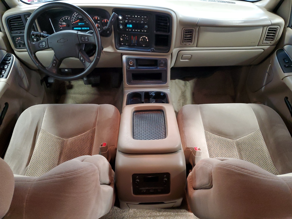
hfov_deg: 67.3
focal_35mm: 26
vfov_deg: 53.1
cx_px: 146
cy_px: 110
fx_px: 219
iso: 289
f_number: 1.5
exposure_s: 1/24
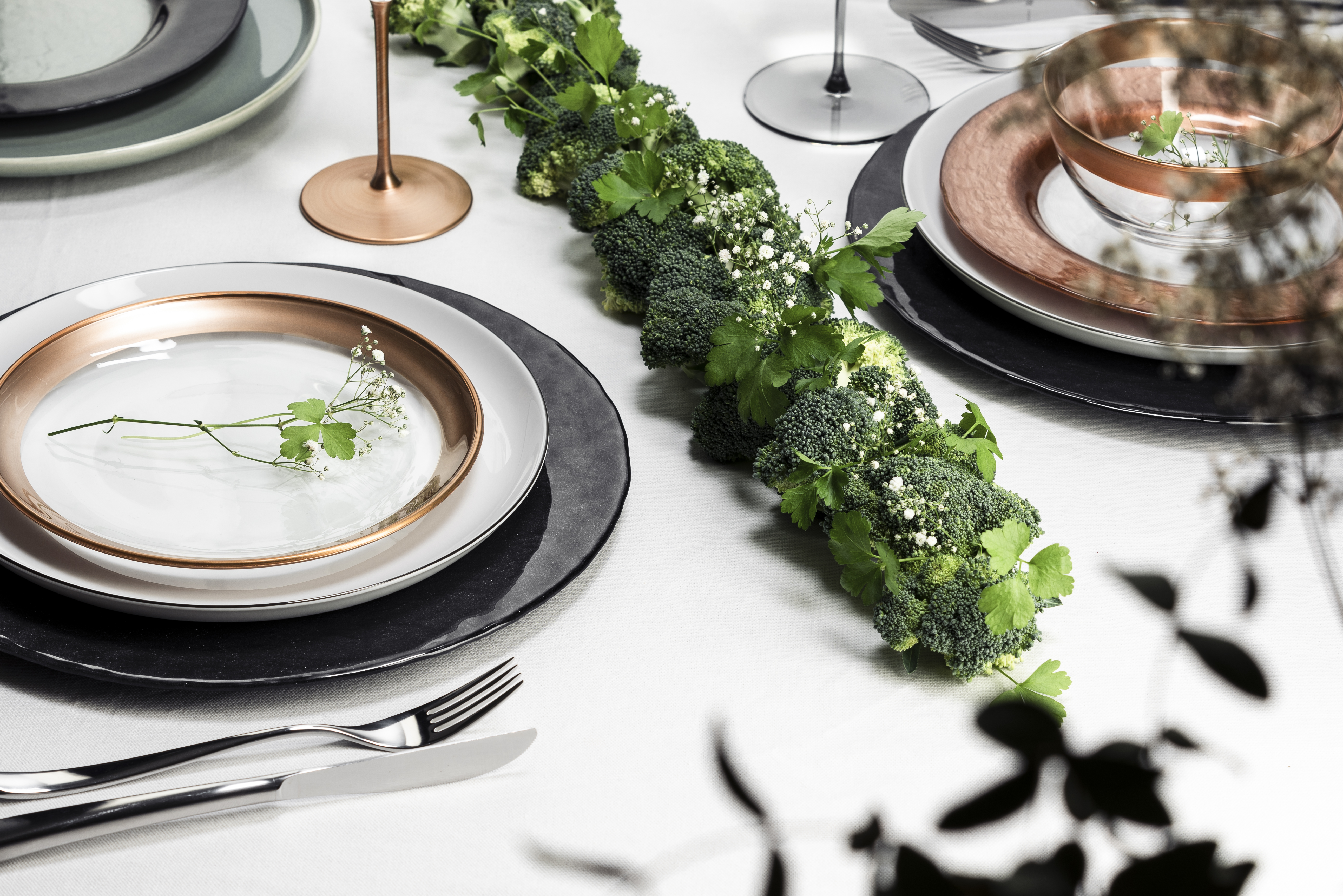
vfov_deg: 12.2
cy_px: 448
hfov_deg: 18.3
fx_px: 4179
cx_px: 672
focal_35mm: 112
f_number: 8
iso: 50
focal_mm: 75
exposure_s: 1/6
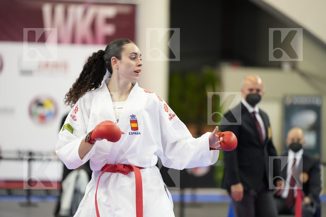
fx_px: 1811
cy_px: 108
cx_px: 163
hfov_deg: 10.3
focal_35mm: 200
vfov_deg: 6.9
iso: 4000
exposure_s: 1/1000
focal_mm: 200
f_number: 2.8
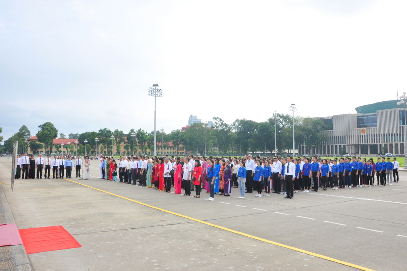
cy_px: 136
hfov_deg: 67.4
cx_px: 204
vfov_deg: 47.8
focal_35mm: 27
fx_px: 305
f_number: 11
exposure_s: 1/125
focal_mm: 18
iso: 250
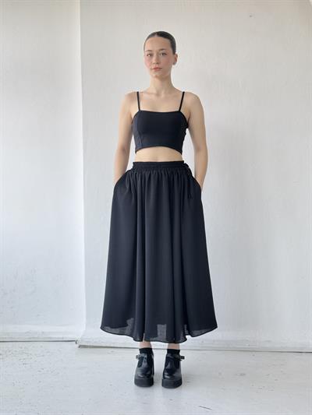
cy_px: 208
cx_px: 156
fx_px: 577
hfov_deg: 30.3
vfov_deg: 39.6
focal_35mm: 48
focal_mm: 6.76
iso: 64
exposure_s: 1/127
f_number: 1.78
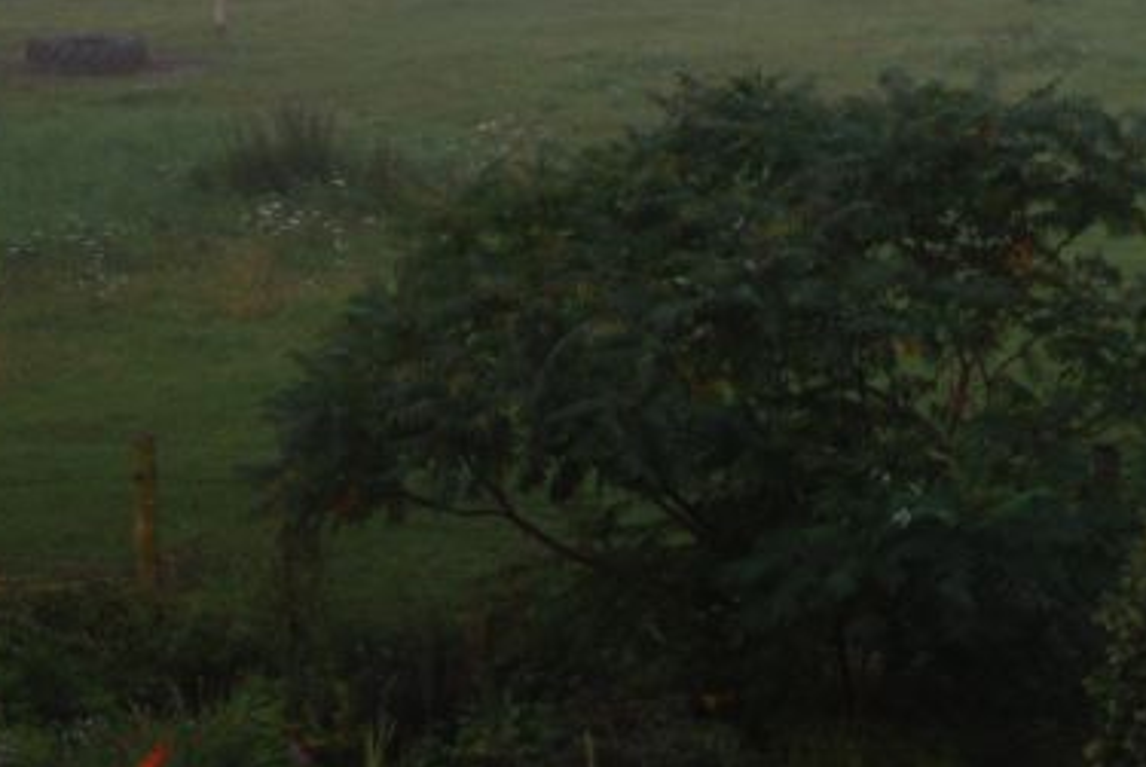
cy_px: -385
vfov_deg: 8.3
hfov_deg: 12.4
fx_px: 5180
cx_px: 1293
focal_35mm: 163
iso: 400
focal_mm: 35
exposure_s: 1/80
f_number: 1.8
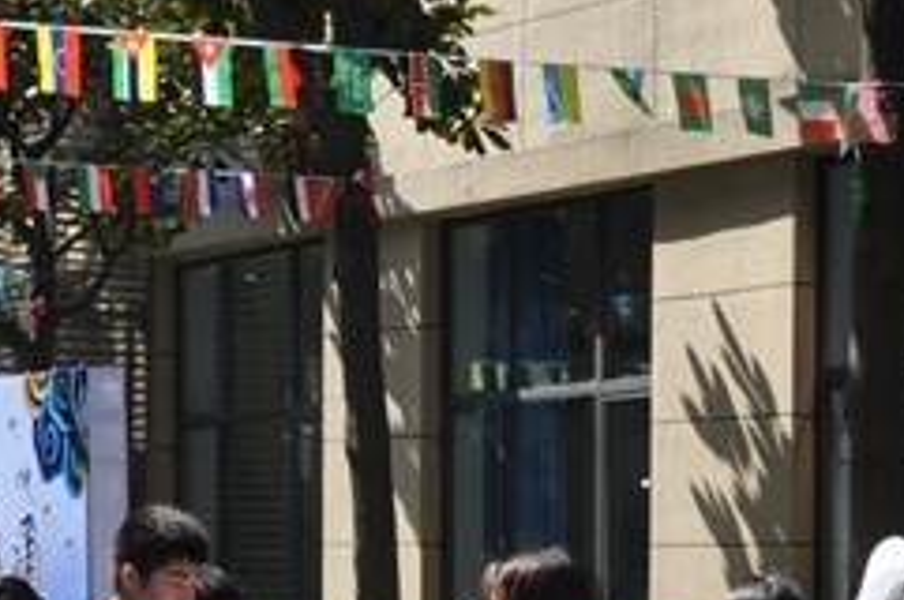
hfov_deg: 14.2
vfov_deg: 9.4
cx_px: 270
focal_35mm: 145
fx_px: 3628
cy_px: 684
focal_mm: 29
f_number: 11
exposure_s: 1/125
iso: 200
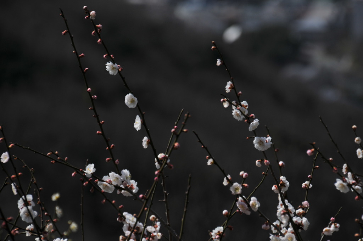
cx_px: 182
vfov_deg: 4.2
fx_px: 3323
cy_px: 120
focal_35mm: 330
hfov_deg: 6.3
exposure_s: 1/1600
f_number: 9
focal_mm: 220
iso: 200
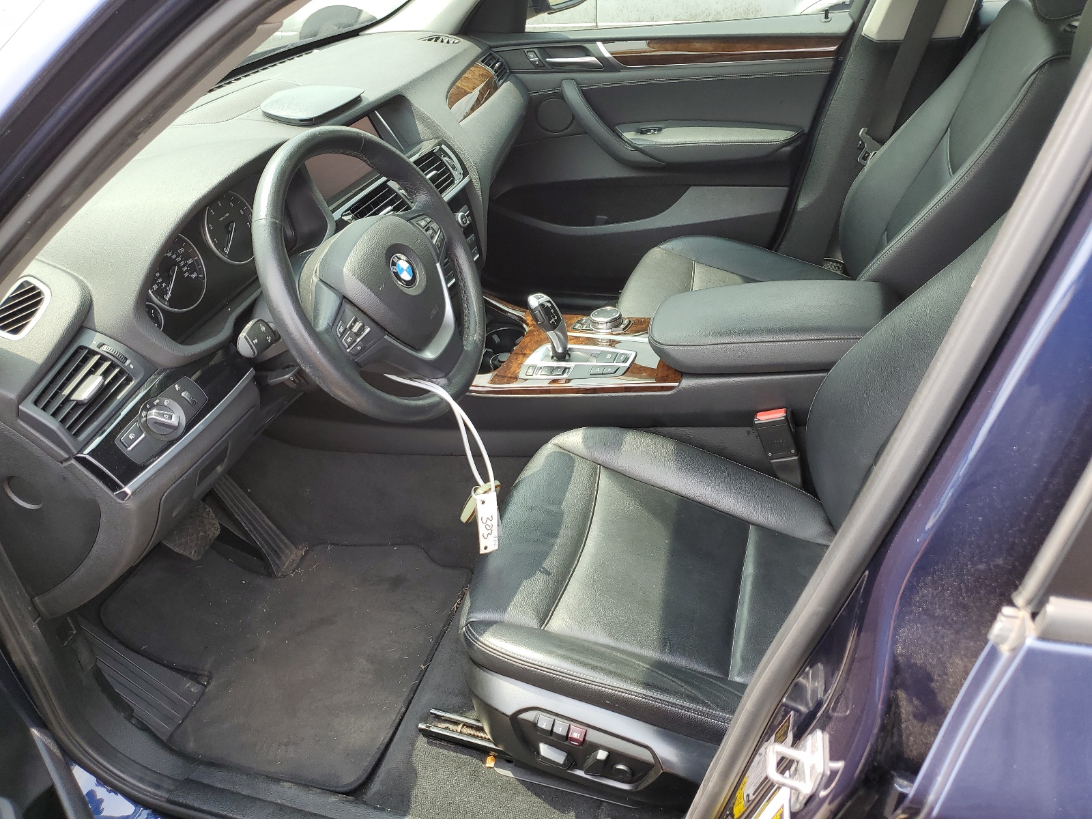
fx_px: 820
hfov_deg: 67.3
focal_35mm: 26
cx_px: 546
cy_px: 410
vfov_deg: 53.1
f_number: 1.5
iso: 50
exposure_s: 1/278
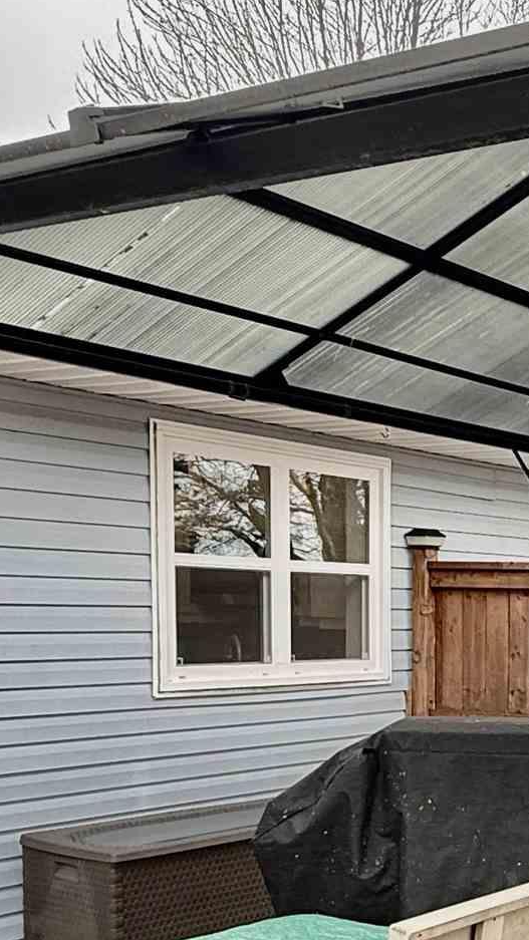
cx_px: 785
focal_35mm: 50
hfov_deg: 20.6
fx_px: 1247
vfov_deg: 40.2
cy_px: 700
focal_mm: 2.22
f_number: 2.2
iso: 64
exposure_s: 1/113
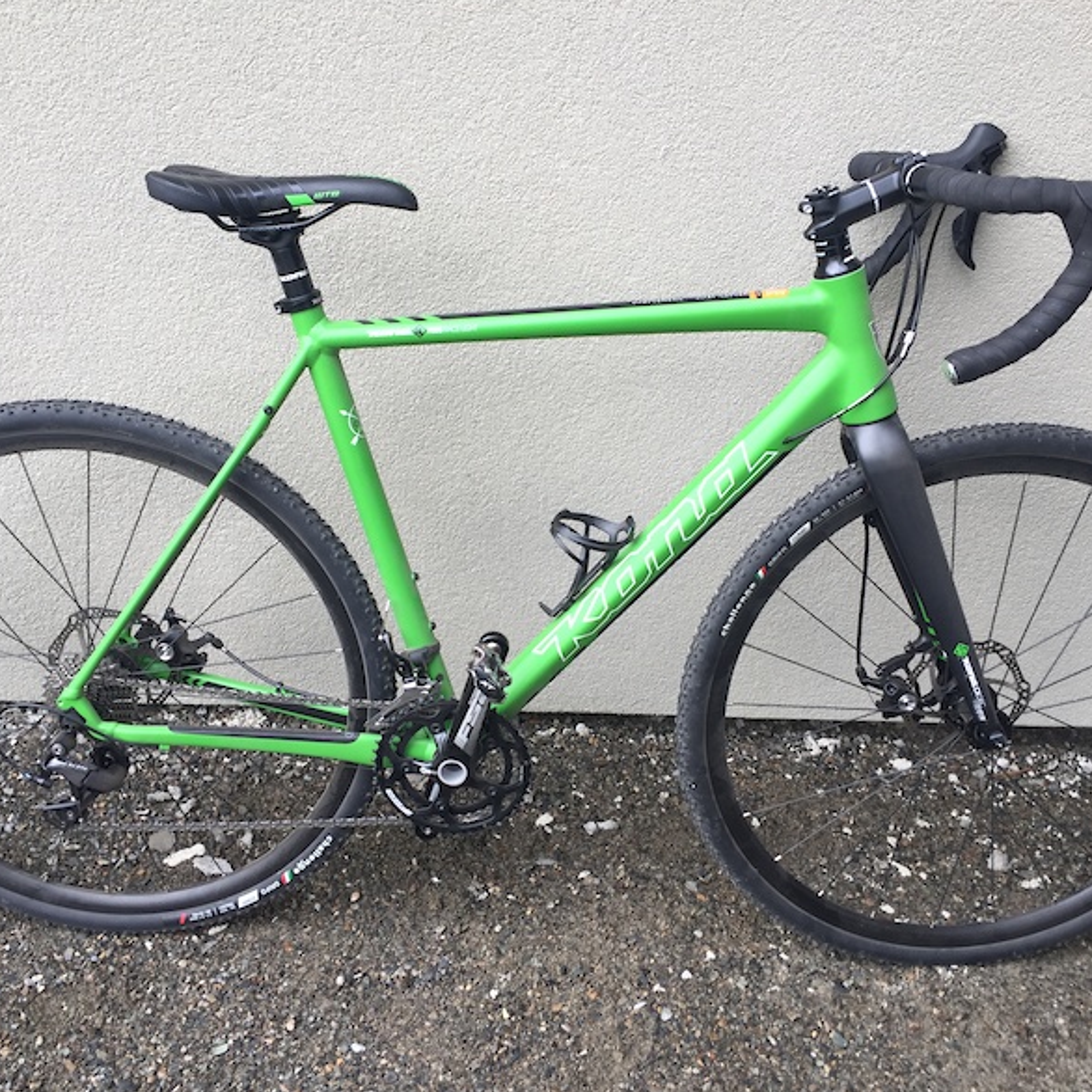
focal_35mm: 35
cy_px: 540
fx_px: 1249
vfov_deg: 47.2
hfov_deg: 47.2
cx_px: 542
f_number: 2.2
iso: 32
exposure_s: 1/123
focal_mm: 4.15
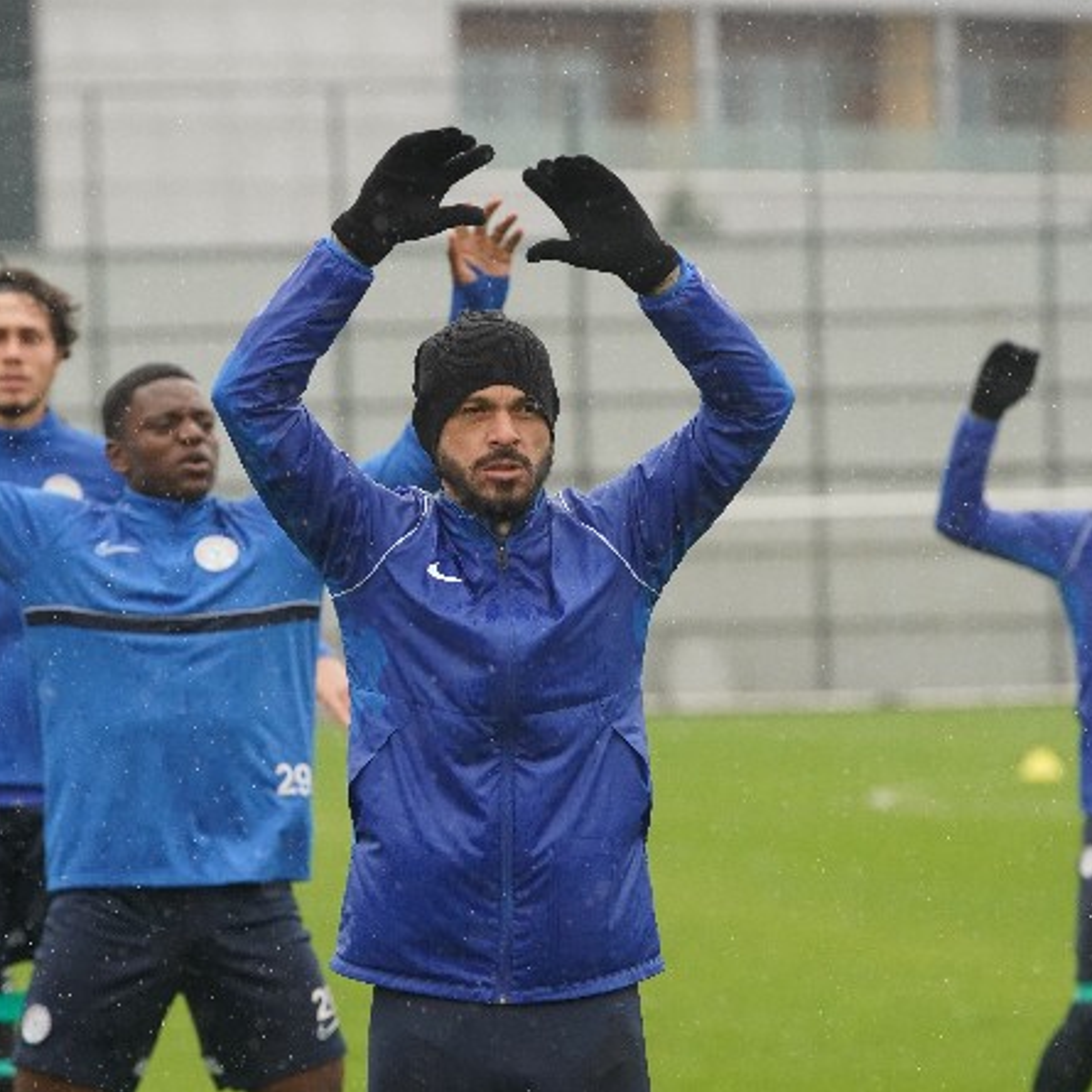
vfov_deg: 6.8
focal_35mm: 256
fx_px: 9137
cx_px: 501
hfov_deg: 6.8
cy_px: 546
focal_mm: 200
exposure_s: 1/1600
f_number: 5.6
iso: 4000
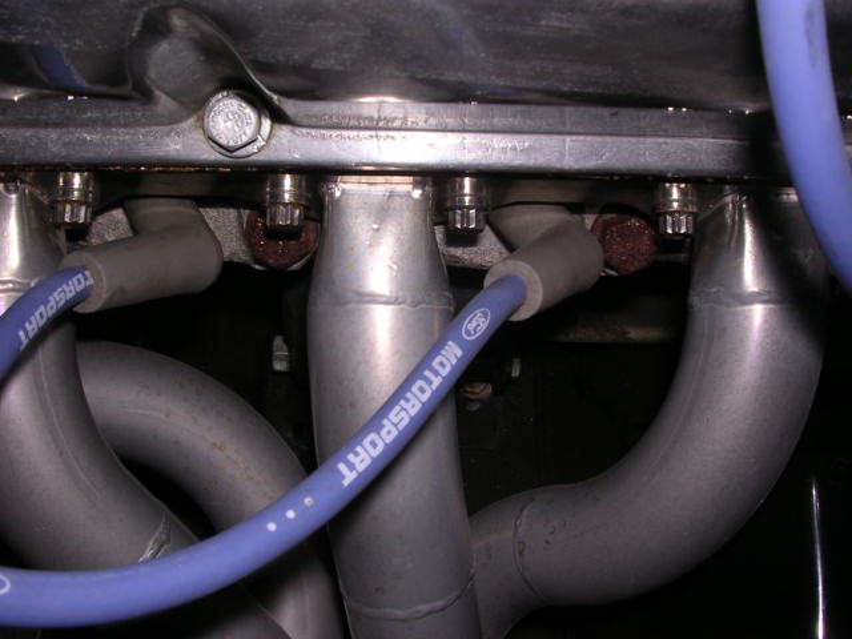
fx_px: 1009
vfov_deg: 35.1
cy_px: 320
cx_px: 426
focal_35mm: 41
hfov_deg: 45.8
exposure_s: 1/60.1
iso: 100
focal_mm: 6.2
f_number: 5.8
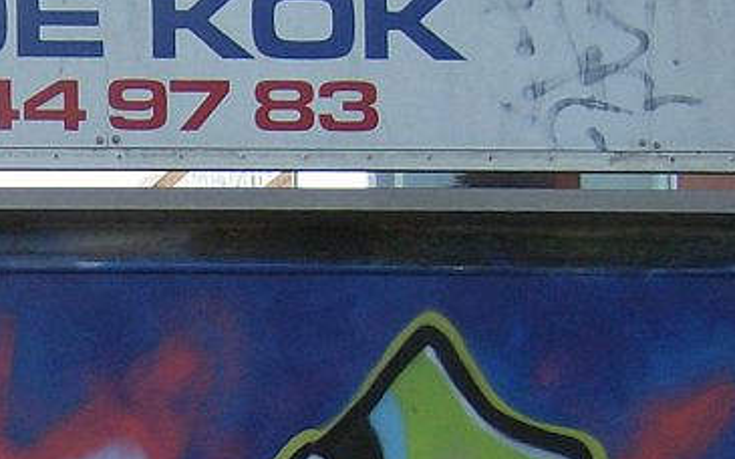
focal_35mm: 166
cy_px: 506
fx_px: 3325
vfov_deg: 7.8
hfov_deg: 12.3
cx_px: -195
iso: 100
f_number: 3.4
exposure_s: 1/234
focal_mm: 9.3
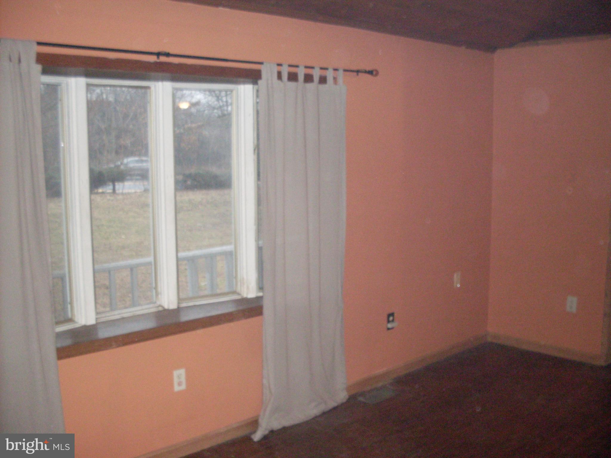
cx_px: 306
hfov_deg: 49.0
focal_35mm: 38
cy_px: 229
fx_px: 671
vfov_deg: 37.7
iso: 240
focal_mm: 6.3
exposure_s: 1/45
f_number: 2.8
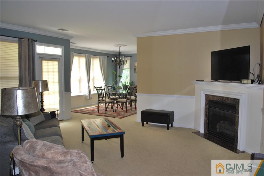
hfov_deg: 67.4
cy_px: 88
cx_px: 132
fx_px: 198
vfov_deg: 48.0
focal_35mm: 27
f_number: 3.5
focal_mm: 18
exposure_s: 1/60
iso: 200
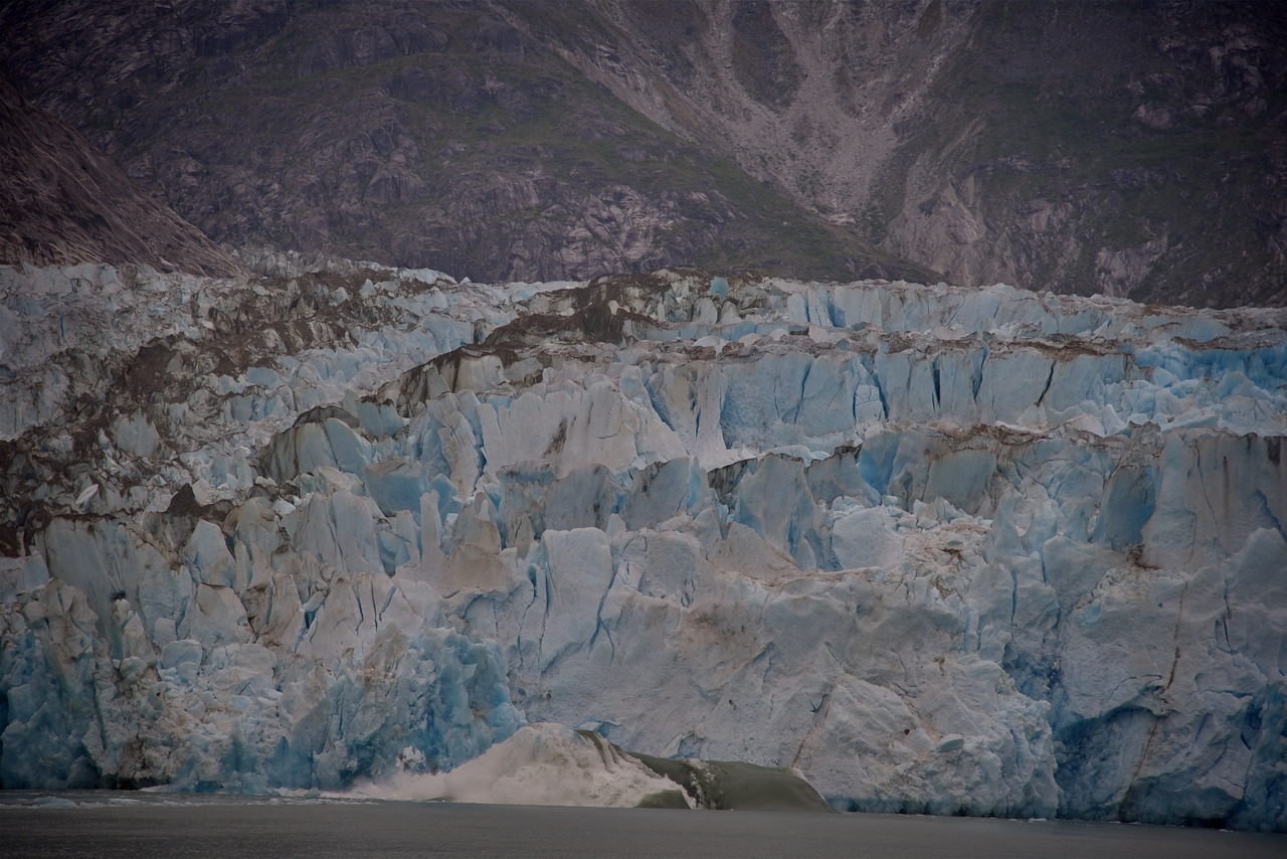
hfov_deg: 17.1
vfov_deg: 11.4
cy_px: 430
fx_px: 4291
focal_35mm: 120
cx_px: 644
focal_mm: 120
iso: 125
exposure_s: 1/250
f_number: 4
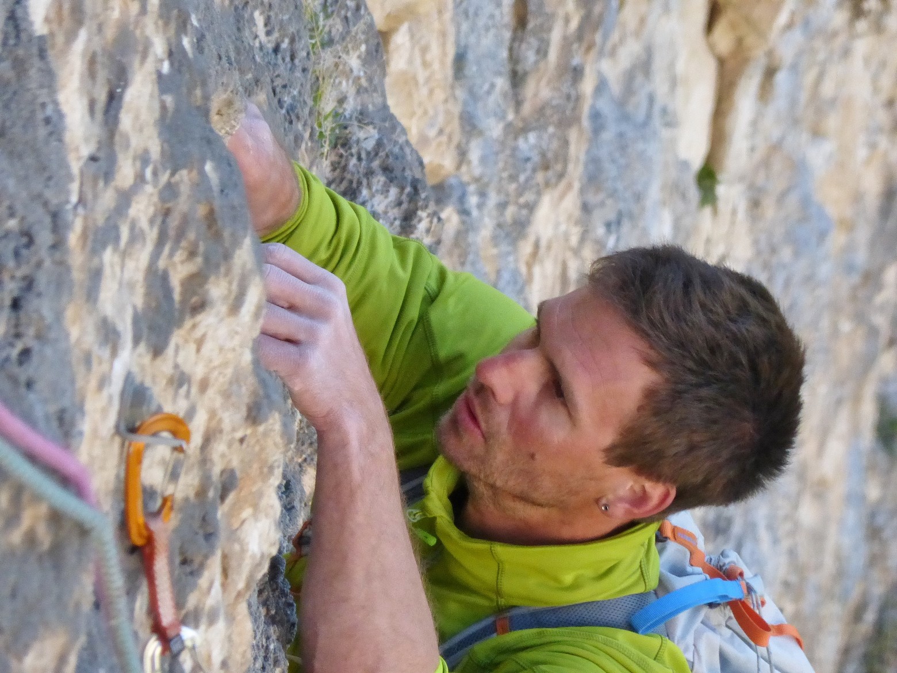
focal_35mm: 578
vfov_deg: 2.6
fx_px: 14978
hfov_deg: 3.4
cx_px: 448
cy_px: 336
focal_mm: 86
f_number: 6.4
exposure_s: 1/250
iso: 800
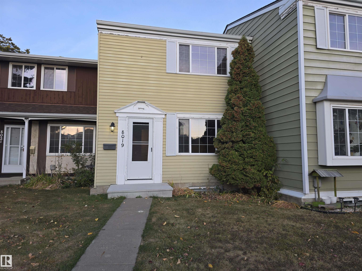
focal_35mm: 23
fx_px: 241
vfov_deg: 58.9
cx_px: 181
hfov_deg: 73.9
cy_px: 136
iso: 32
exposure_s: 1/120
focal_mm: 6.3
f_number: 1.7
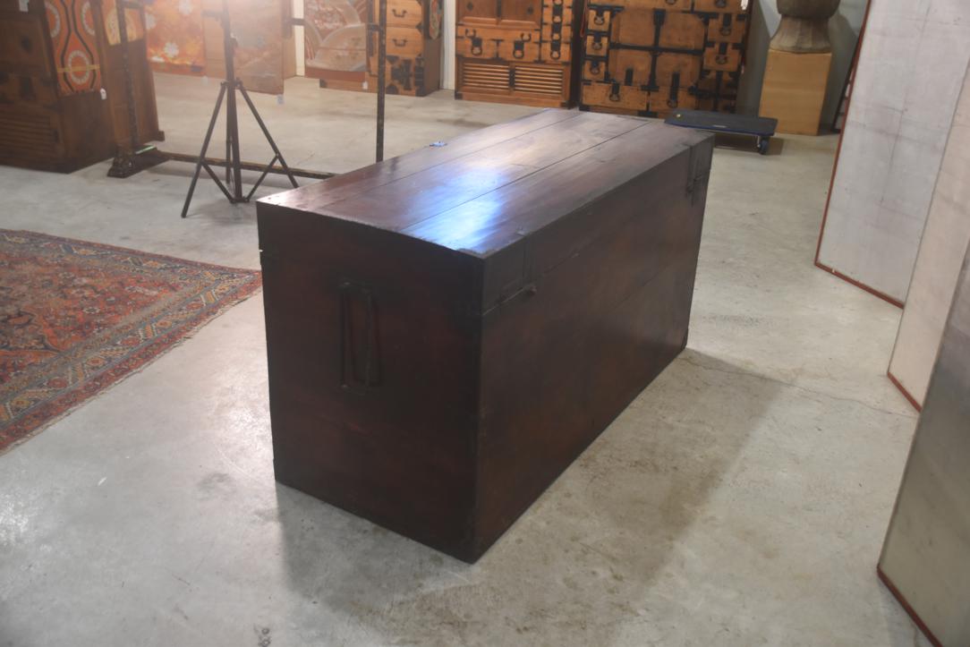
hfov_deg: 57.2
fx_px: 889
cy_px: 324
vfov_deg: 40.0
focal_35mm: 33
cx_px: 485
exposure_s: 1/60
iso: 800
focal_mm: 22
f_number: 4
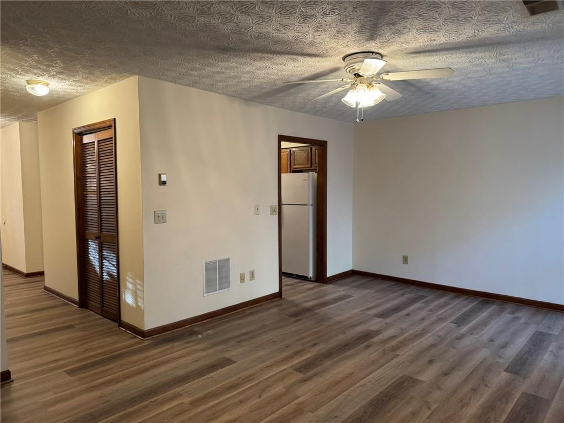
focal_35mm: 24
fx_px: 391
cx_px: 282
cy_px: 212
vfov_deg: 56.8
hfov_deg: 71.6
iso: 250
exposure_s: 1/60
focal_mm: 6.76
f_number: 1.78
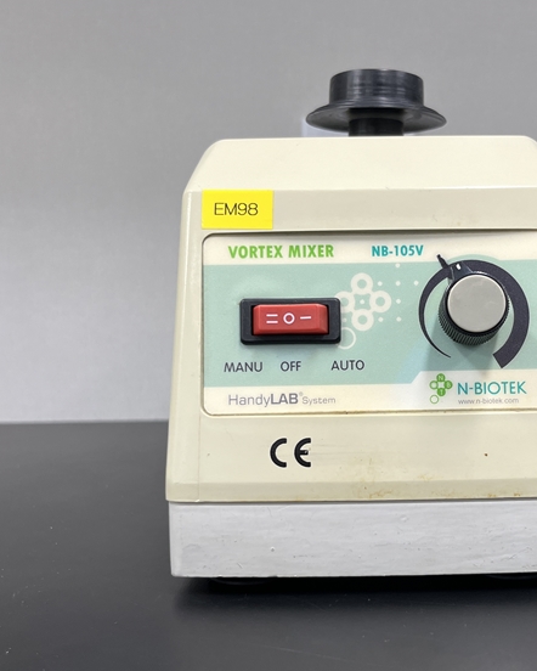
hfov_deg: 42.4
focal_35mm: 34
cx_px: 386
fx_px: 675
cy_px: 336
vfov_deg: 52.8
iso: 125
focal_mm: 5.1
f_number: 1.6
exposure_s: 1/120
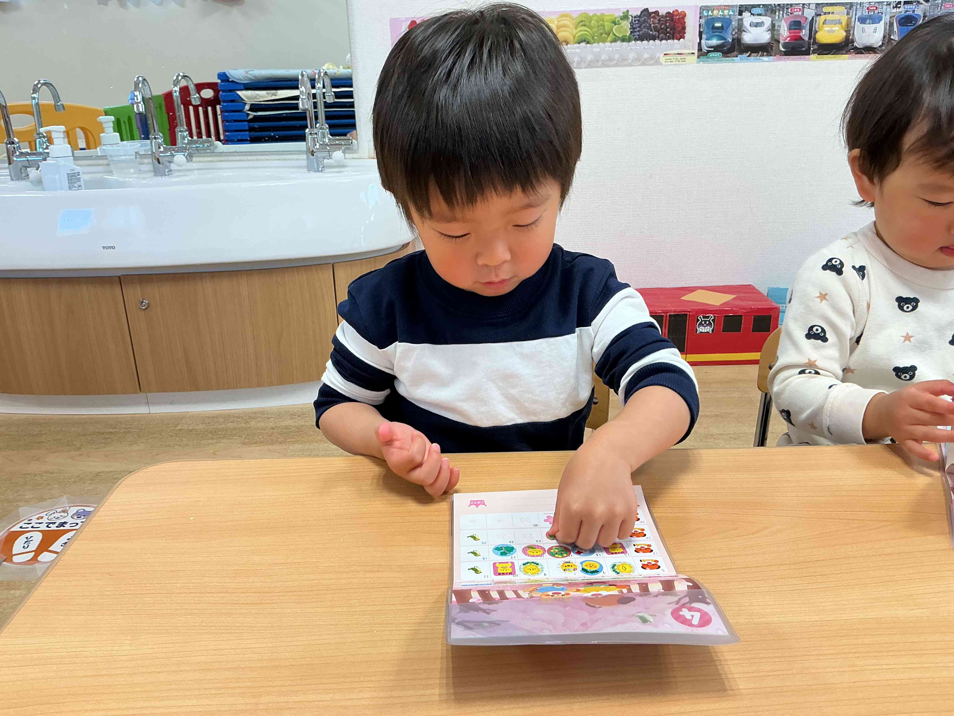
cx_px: 477
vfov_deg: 48.2
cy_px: 358
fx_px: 799
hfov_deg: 61.7
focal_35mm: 29
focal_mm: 3
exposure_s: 1/120
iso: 40
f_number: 1.8
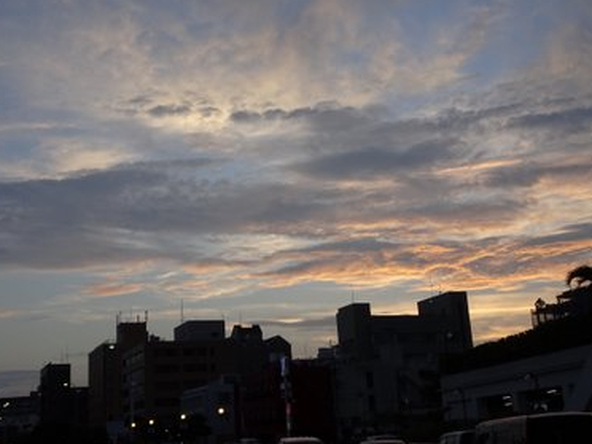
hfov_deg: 38.9
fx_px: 838
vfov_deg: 29.6
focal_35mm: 49
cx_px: 285
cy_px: 175
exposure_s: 1/125
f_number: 4
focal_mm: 6.56
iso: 80
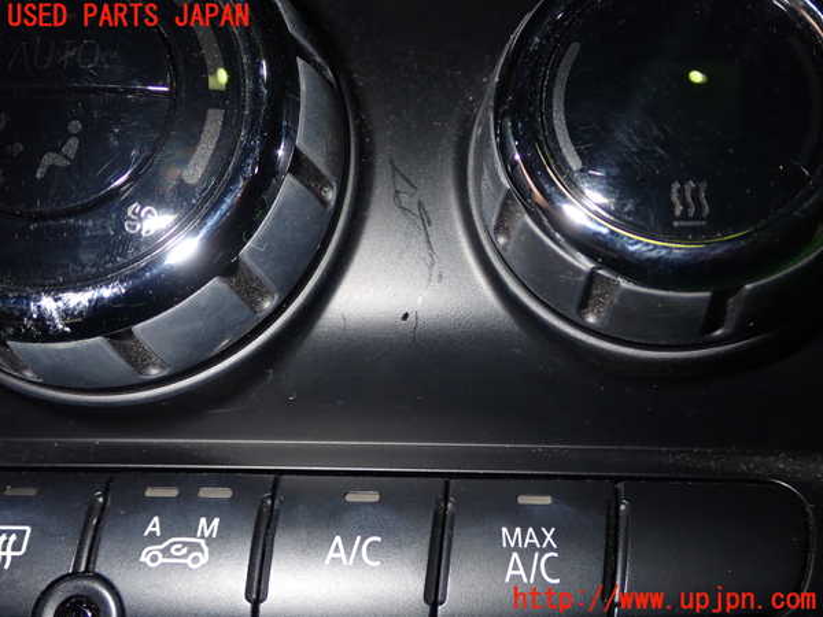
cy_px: 308
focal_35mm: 44
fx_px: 1046
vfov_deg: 32.9
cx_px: 412
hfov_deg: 42.9
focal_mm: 7.84
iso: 200
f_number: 9
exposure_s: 1/40
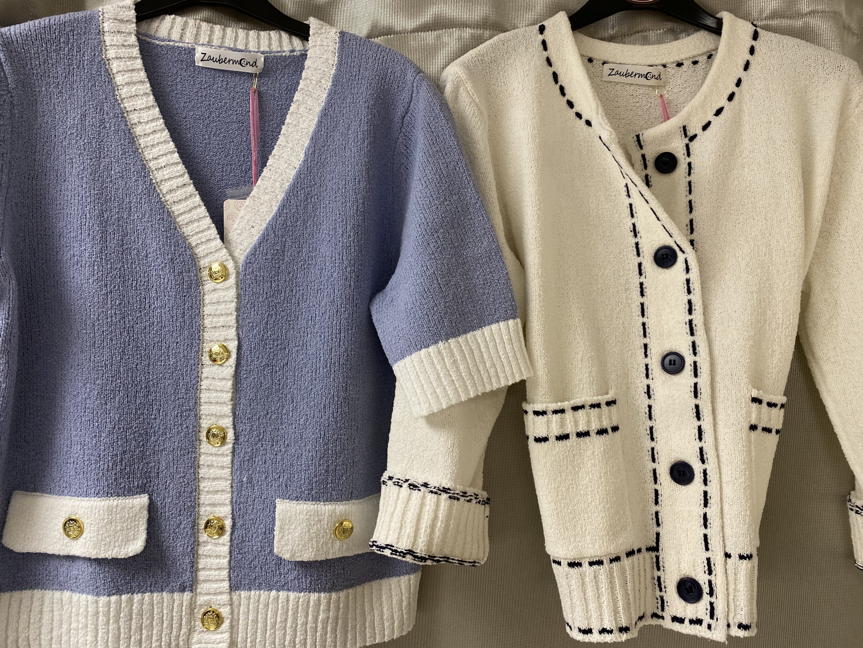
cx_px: 432
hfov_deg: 67.3
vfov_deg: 53.1
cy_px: 324
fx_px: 648
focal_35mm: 26
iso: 125
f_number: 1.8
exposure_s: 1/100
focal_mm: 4.25
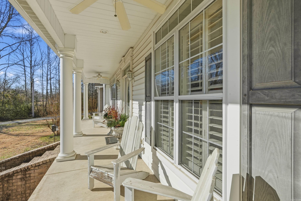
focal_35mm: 16
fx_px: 138
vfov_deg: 72.1
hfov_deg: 95.0
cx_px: 150
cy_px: 100
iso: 250
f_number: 9
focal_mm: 11
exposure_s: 1/3200
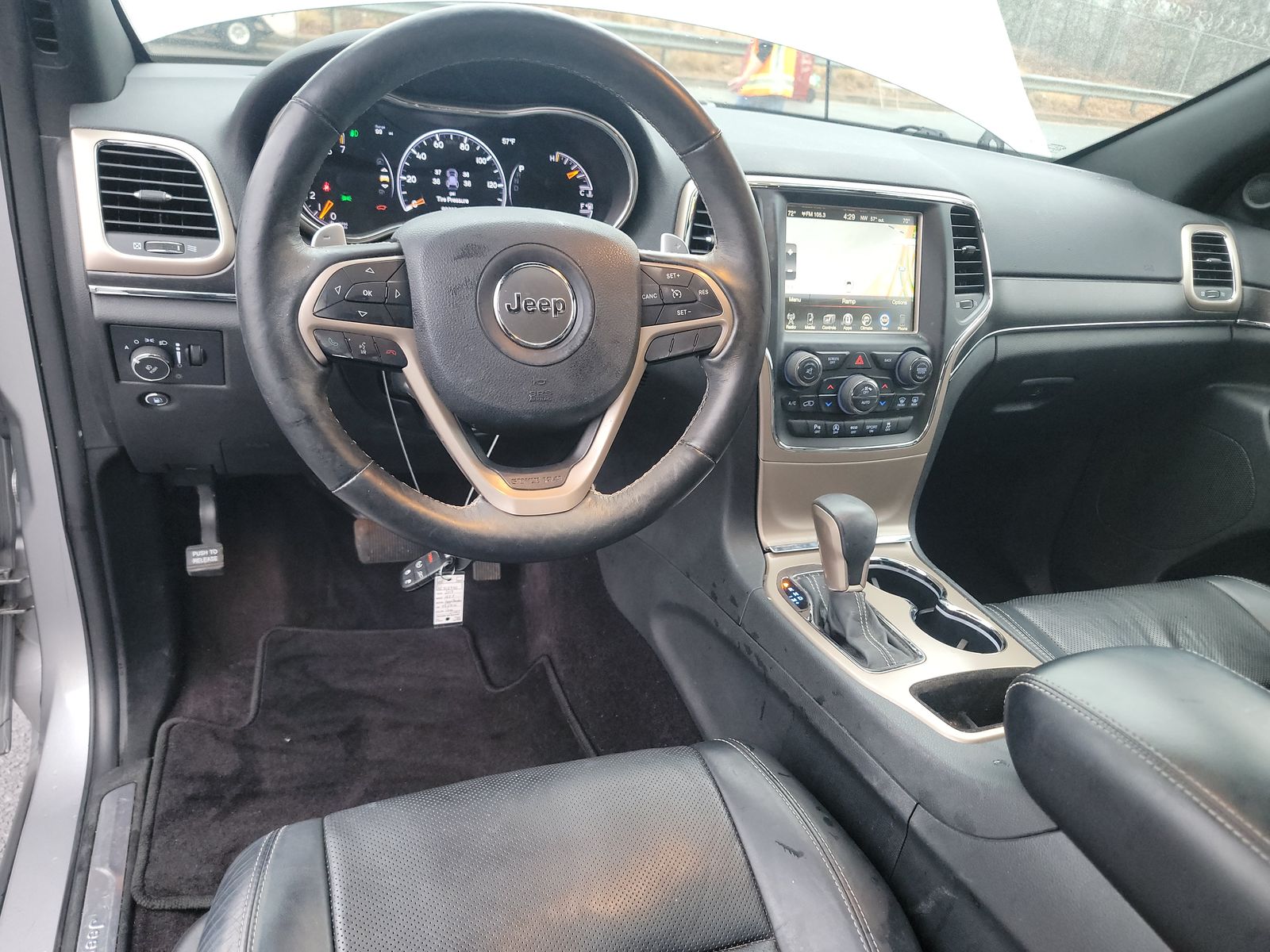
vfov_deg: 56.8
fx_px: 881
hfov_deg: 71.6
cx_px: 635
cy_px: 476
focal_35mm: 24
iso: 907
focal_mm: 6.7
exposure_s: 1/59
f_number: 1.8
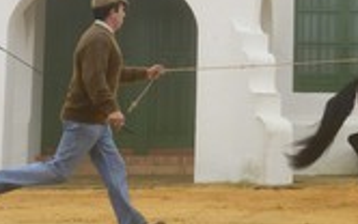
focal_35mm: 129
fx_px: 1259
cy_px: 28
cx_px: 336
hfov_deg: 15.9
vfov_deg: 10.1
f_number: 5
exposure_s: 1/1000
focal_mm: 50
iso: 800
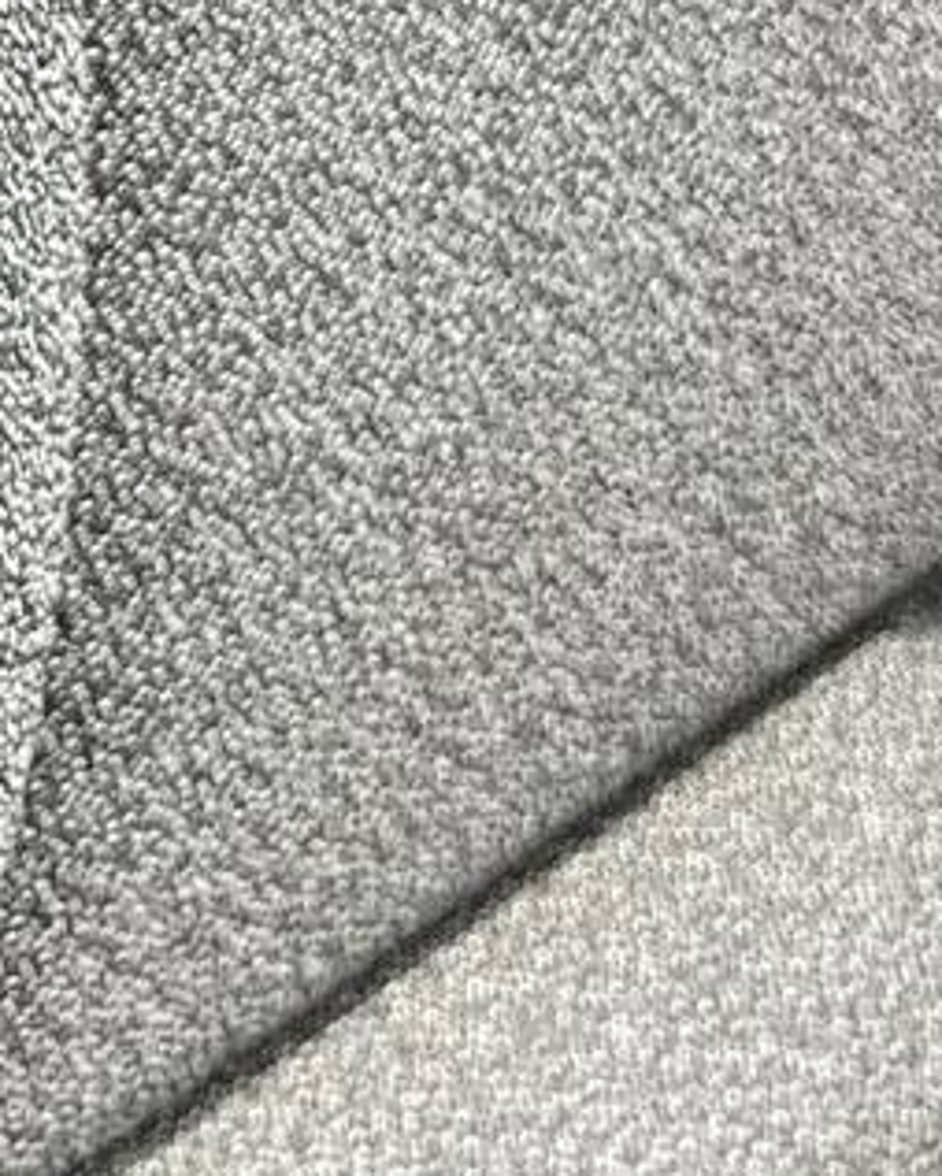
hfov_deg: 11.6
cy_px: -909
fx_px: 4456
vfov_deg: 13.5
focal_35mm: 128
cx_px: -397
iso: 40
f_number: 1.6
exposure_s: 1/254
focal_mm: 5.1
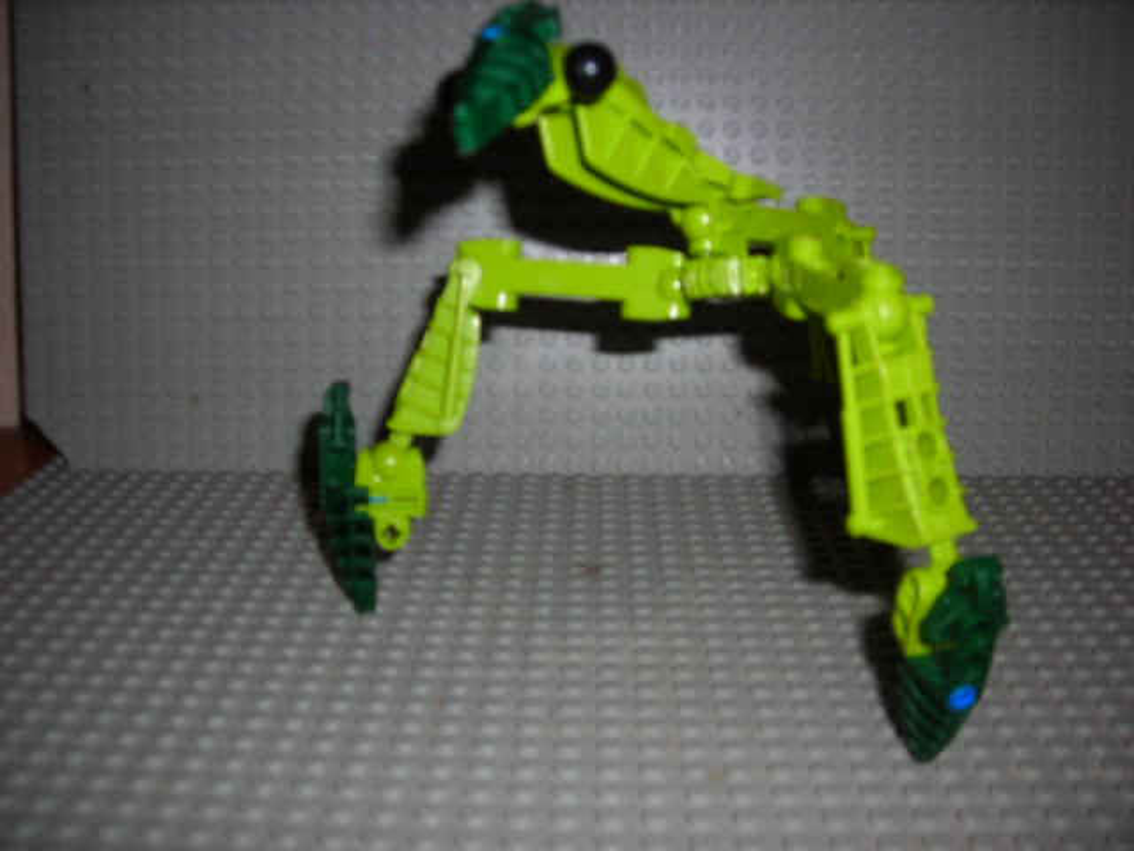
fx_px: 1245
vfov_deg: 37.7
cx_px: 567
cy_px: 426
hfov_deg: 49.0
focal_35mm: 38
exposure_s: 1/60.1
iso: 50
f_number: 3.2
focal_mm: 6.3
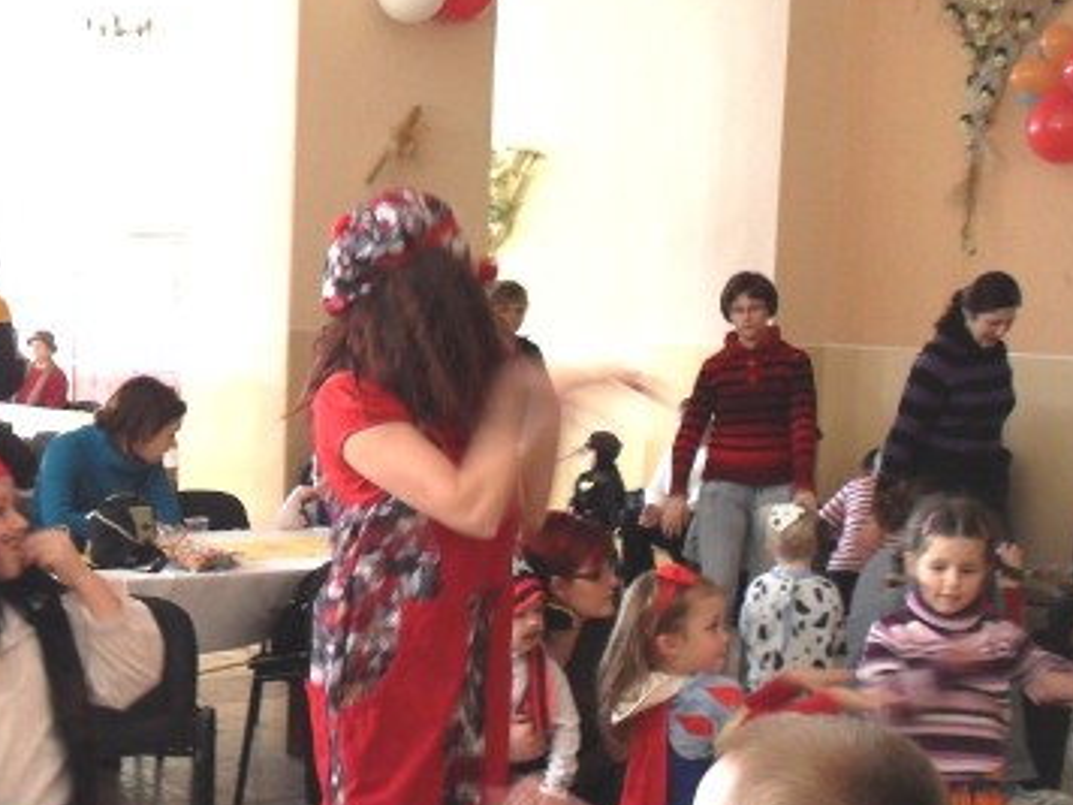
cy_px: 588
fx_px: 1829
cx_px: 229
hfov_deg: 31.9
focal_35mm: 59
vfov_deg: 24.6
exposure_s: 1/15
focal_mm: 6.2
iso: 240
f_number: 2.8
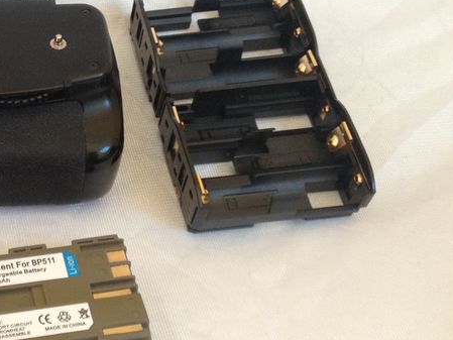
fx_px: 1021
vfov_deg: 18.9
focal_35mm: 78
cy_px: 187
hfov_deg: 23.8
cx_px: -15
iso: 100
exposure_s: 1/20
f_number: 2.4
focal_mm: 4.28
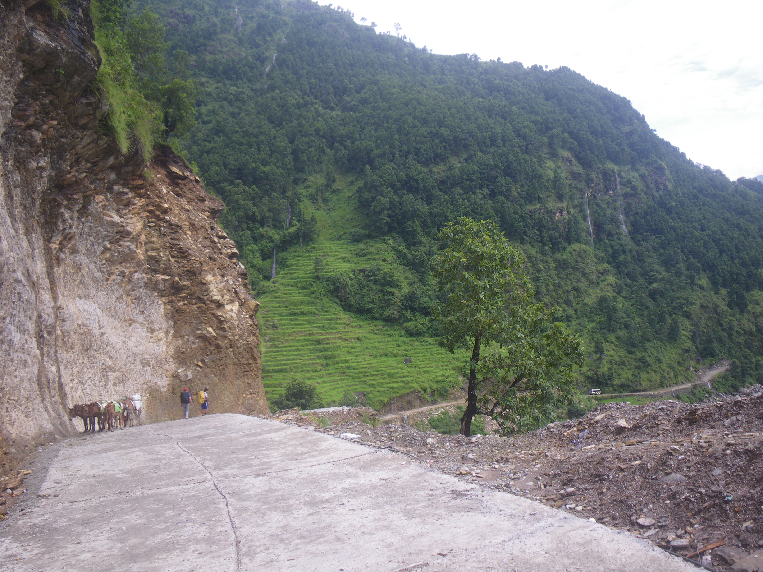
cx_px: 382
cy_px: 286
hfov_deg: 63.4
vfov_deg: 49.7
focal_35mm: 28
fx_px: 617
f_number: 4.2
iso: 50
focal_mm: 5
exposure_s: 1/125
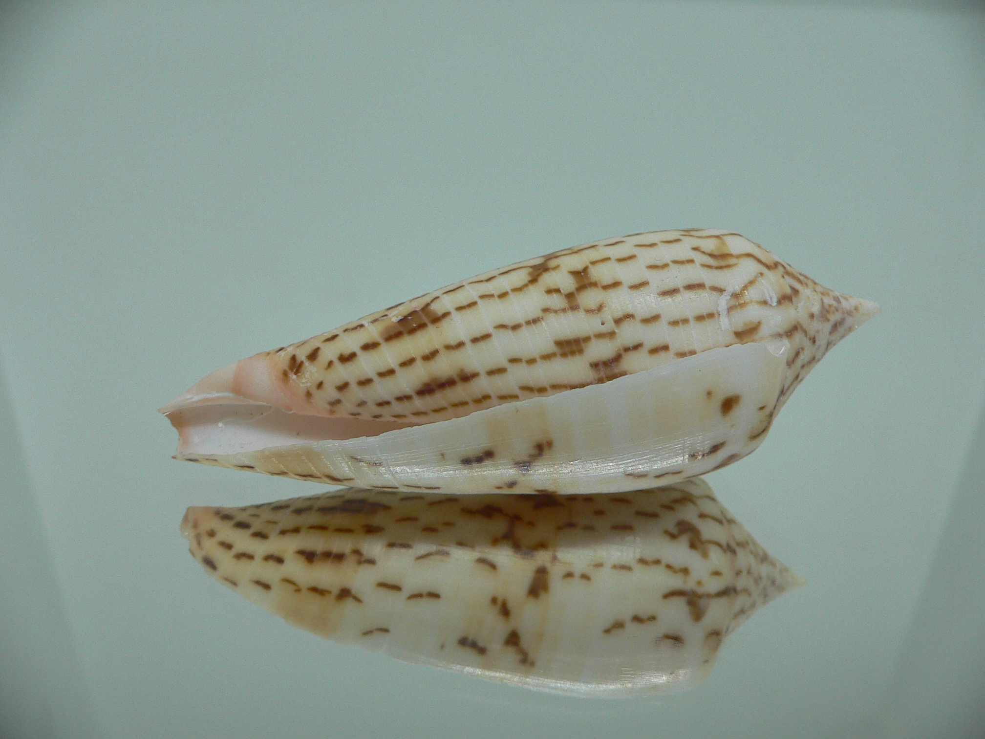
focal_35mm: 35
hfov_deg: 52.6
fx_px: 996
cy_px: 370
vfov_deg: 40.7
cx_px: 492
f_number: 2.8
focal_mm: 4.6
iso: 100
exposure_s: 1/60
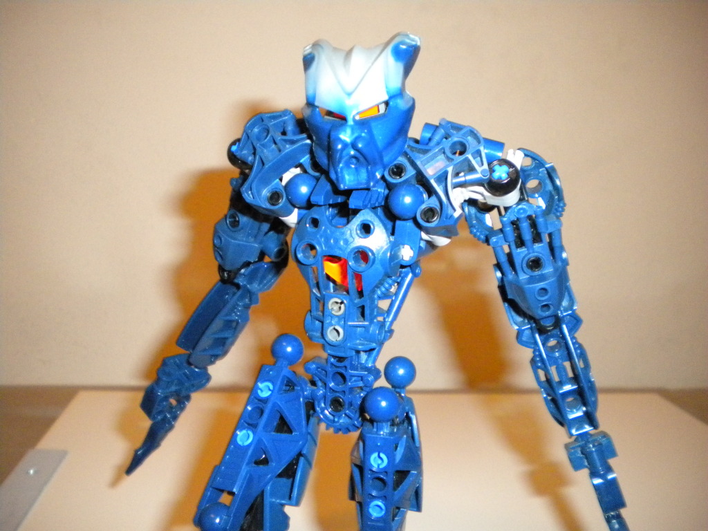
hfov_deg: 52.6
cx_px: 354
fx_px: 716
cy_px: 266
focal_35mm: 35
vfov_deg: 40.7
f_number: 3.1
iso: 800
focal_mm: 6.3
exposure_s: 1/30
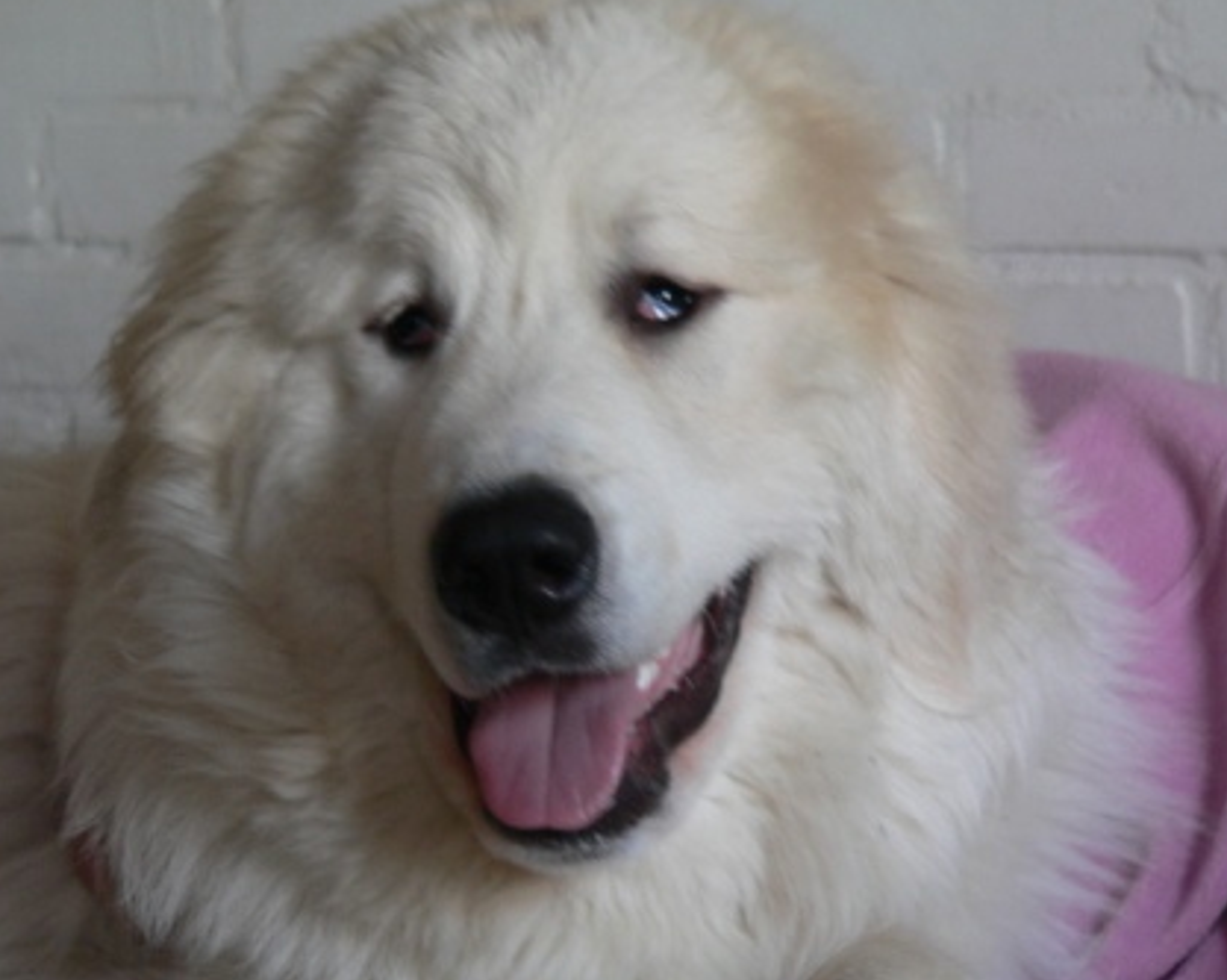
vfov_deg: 8.1
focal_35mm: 191
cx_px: 609
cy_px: 489
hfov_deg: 10.1
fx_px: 6931
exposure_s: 1/20
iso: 200
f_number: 2.8
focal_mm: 30.4
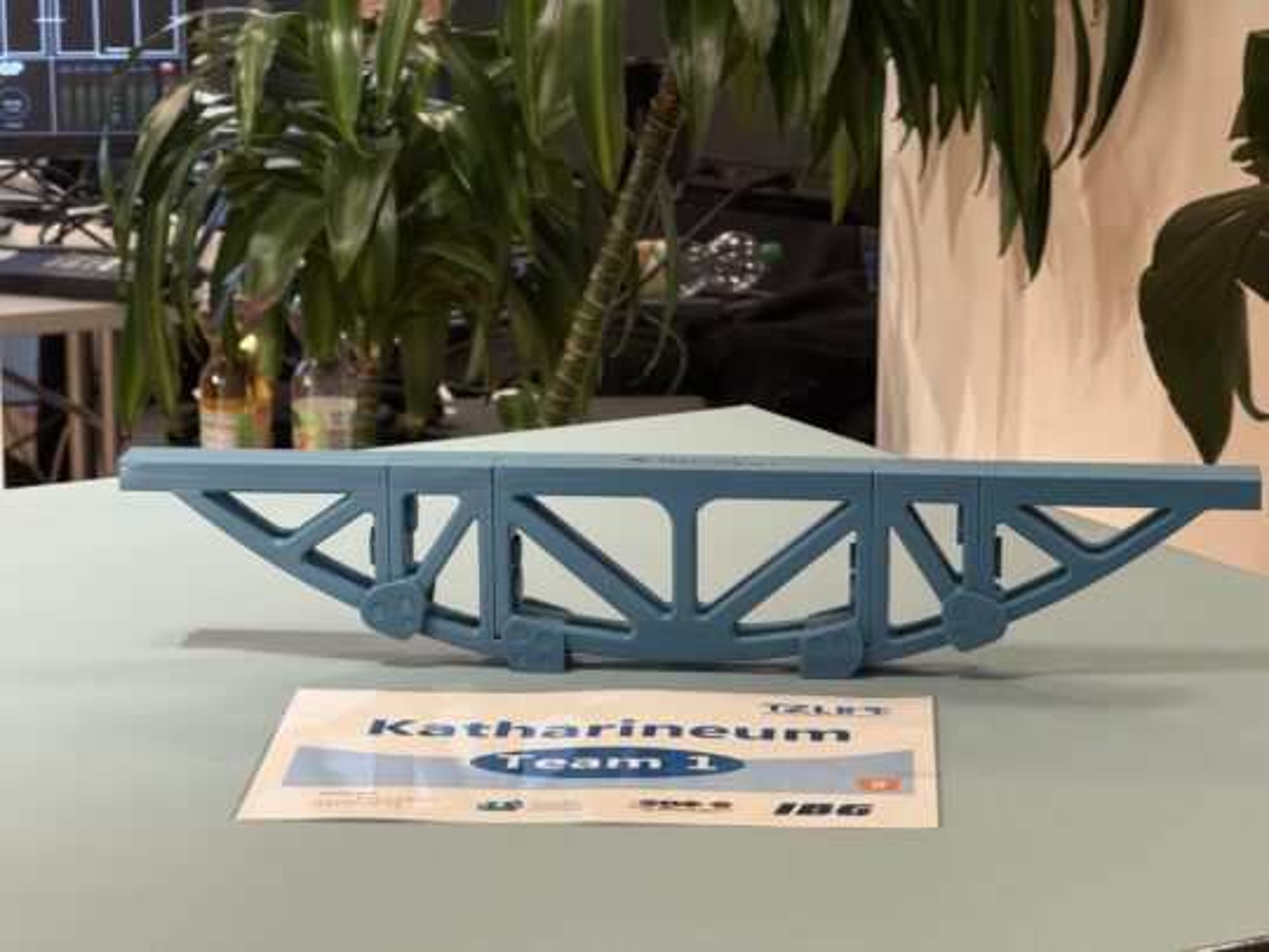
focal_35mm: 120
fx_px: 4399
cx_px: 634
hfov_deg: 16.4
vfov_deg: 12.3
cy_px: 476
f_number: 2.8
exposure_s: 1/50
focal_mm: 15.66
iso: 250
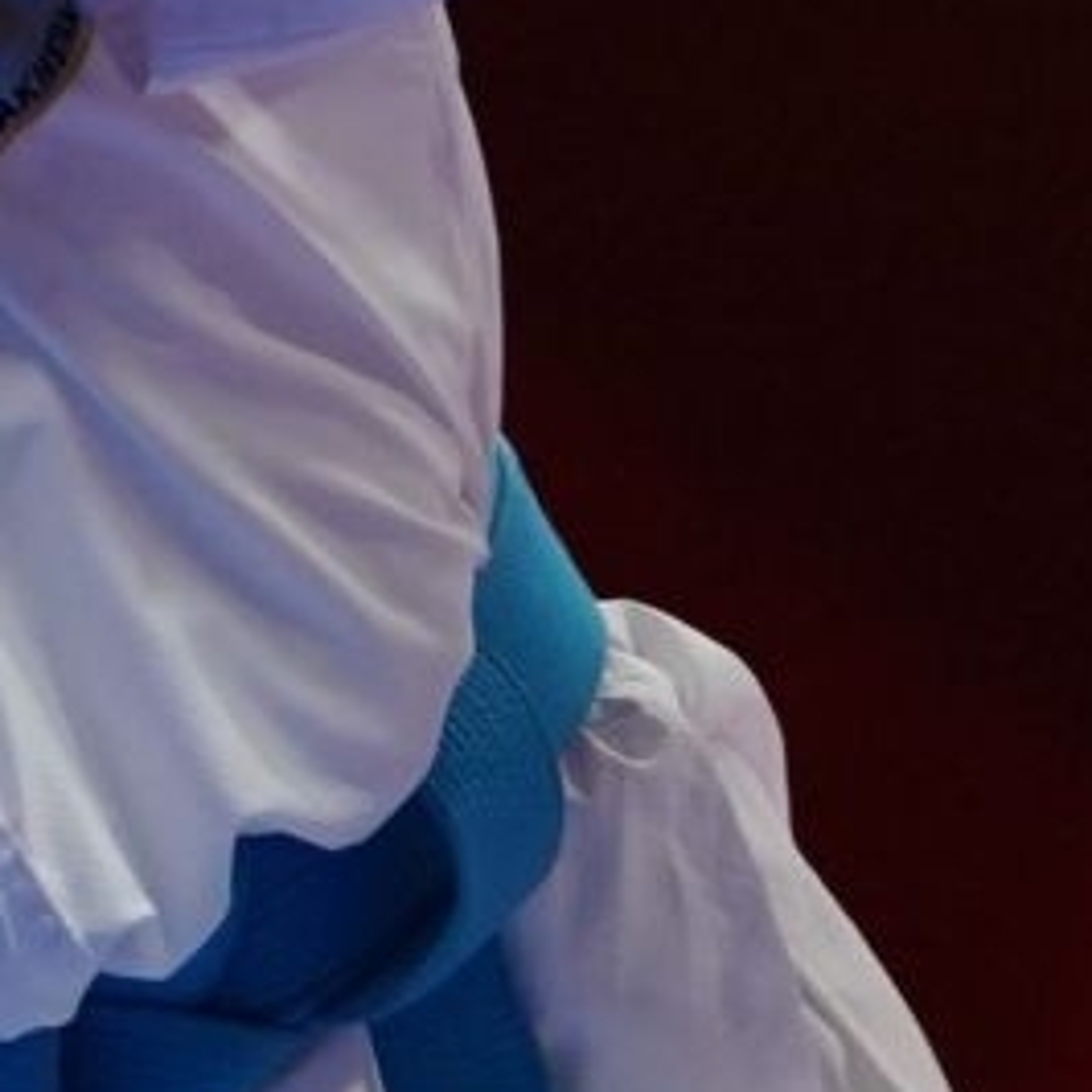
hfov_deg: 0.7
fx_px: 83979
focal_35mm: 2353
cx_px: 1856
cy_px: -858
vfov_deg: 0.7
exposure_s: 1/1000
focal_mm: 273
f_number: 4
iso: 2000
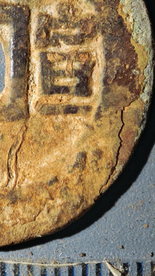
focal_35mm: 204
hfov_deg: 5.9
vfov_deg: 10.5
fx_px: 1492
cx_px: -26
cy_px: 64
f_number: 2
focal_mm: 9
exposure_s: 1/100
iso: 160
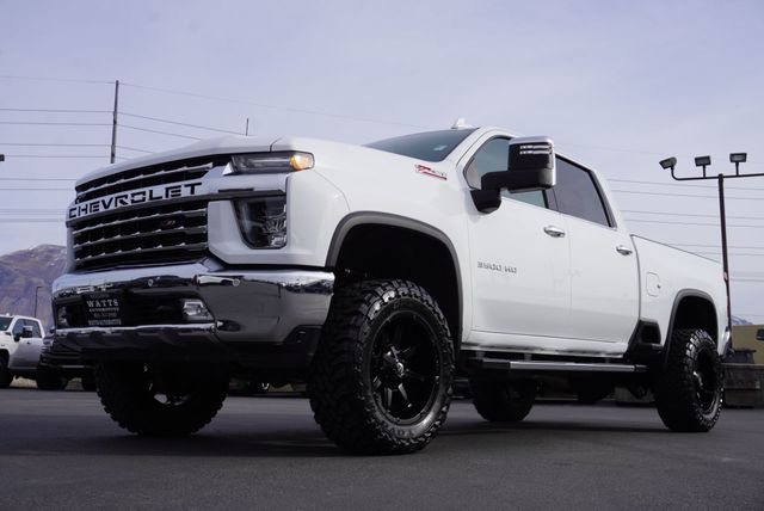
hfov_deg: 49.5
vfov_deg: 34.3
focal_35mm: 39
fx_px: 828
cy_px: 256
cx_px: 382
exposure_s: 1/160
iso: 100
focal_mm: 26
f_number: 11
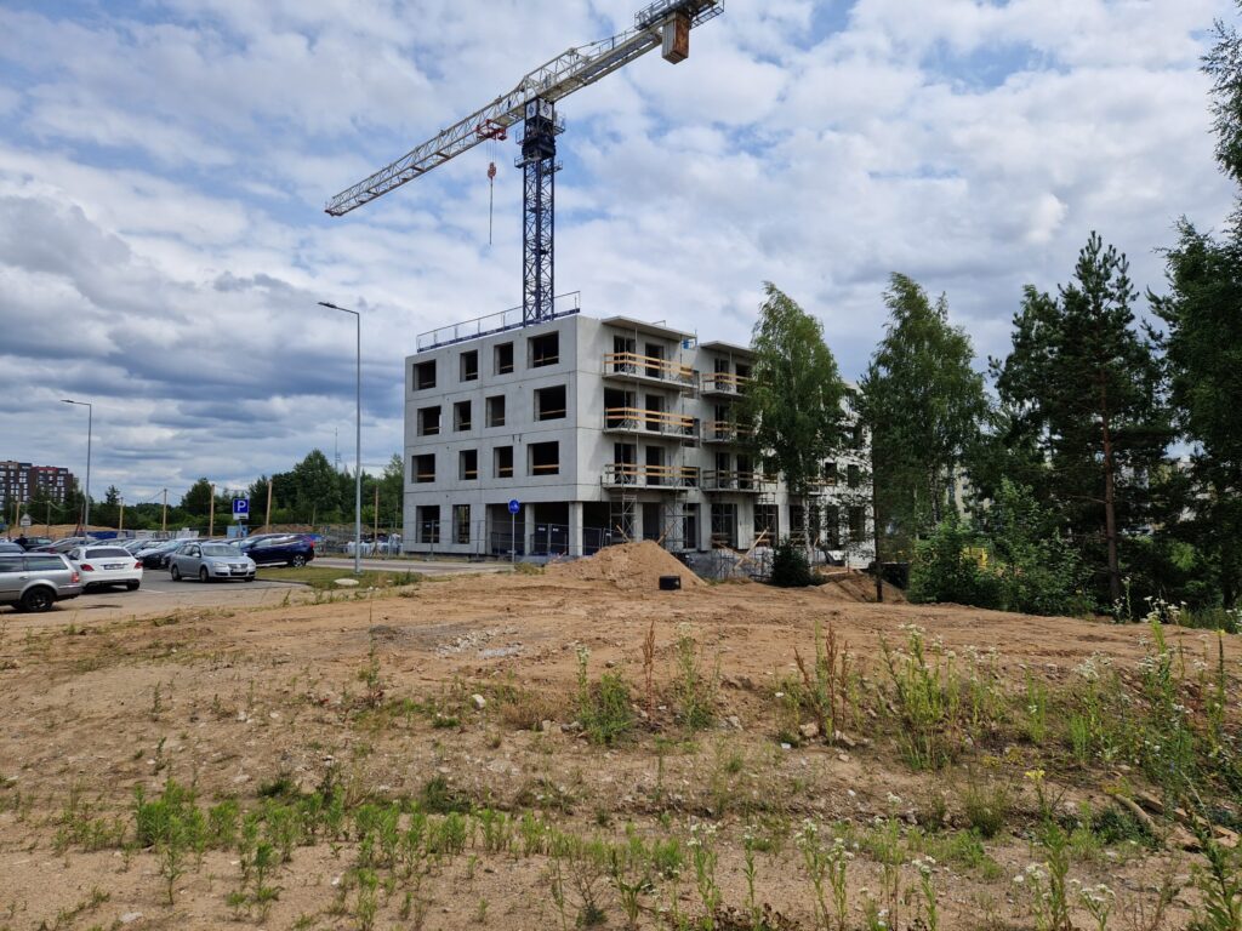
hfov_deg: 73.9
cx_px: 621
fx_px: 825
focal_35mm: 23
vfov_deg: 58.9
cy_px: 466
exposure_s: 1/2856
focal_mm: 5.4
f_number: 1.8
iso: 50
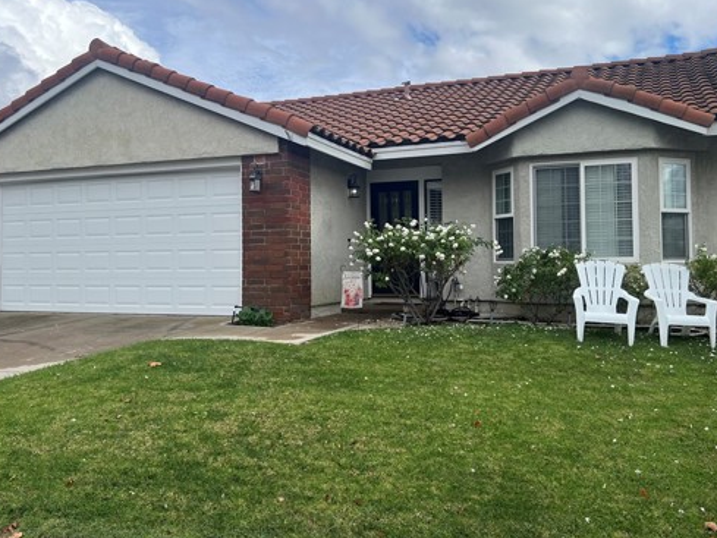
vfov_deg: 41.8
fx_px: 704
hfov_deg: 53.9
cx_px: 355
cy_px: 242
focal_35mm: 34
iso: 50
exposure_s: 1/3704
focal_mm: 5.7
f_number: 1.5
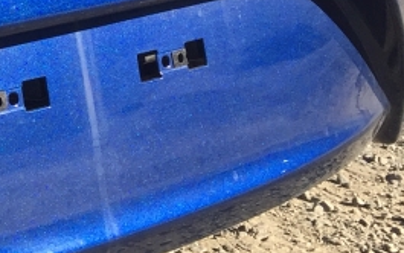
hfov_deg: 13.2
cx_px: -378
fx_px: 1531
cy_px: -242
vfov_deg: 8.9
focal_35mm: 139
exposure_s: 1/534
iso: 32
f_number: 2.2
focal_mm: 4.15
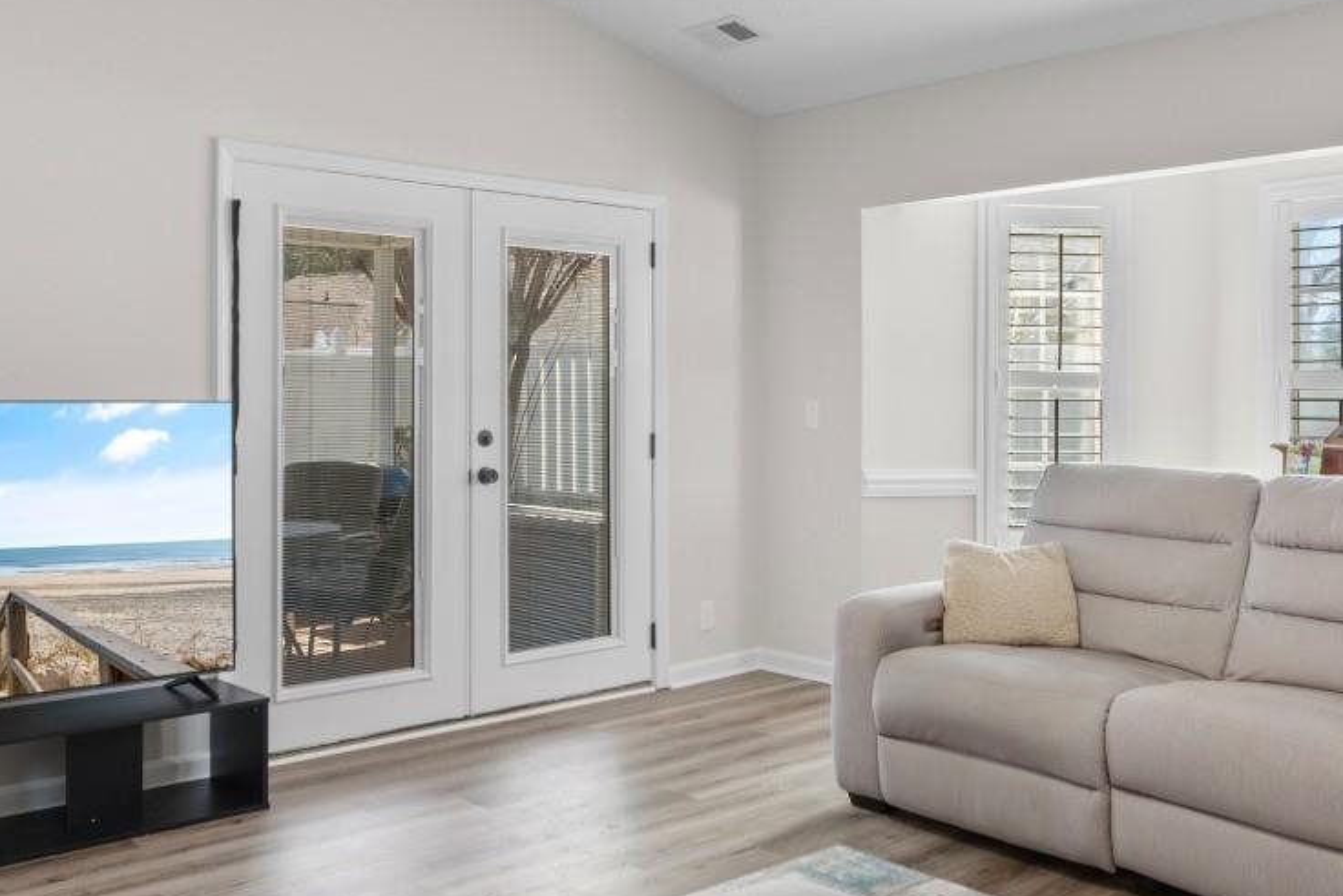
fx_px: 1231
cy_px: 374
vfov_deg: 39.9
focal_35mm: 33
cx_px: 734
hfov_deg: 57.1
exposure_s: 1/1.25
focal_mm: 10
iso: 100
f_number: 4.5
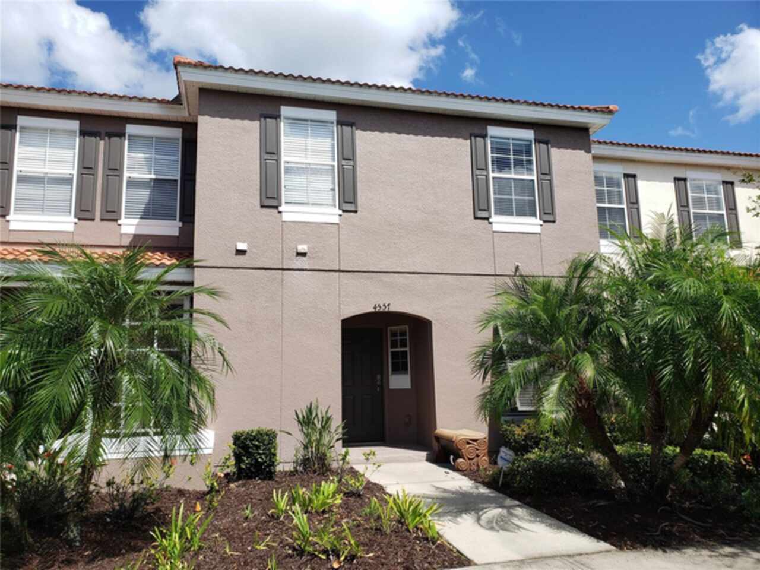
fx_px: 571
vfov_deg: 53.1
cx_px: 380
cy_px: 285
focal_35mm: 26
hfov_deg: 67.3
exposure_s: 1/1350
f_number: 2.4
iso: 50
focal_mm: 4.3
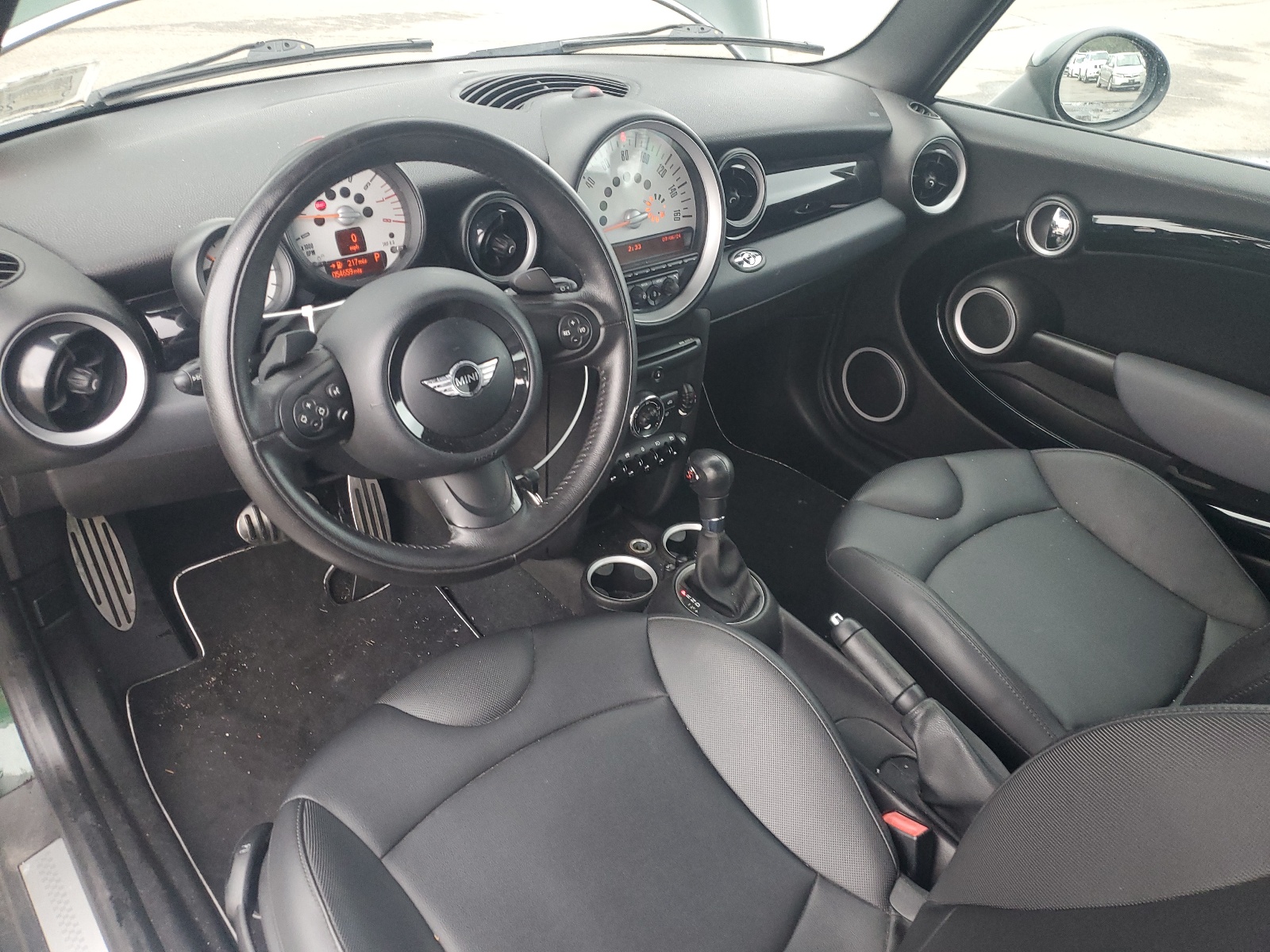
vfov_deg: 53.1
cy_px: 476
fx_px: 954
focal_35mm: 26
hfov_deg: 67.3
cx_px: 635
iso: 138
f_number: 1.5
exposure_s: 1/60.2
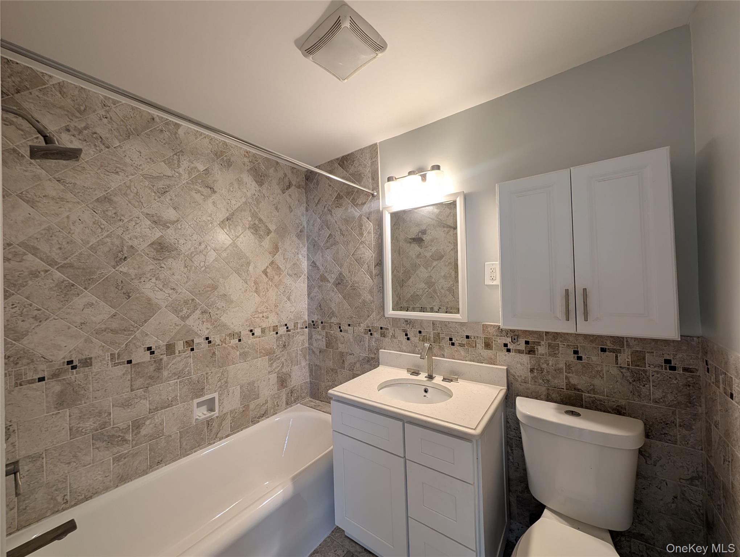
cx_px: 370
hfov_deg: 110.5
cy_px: 278
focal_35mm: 12
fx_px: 257
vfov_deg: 94.6
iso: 51
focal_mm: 2.02
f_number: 1.7
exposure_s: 1/24
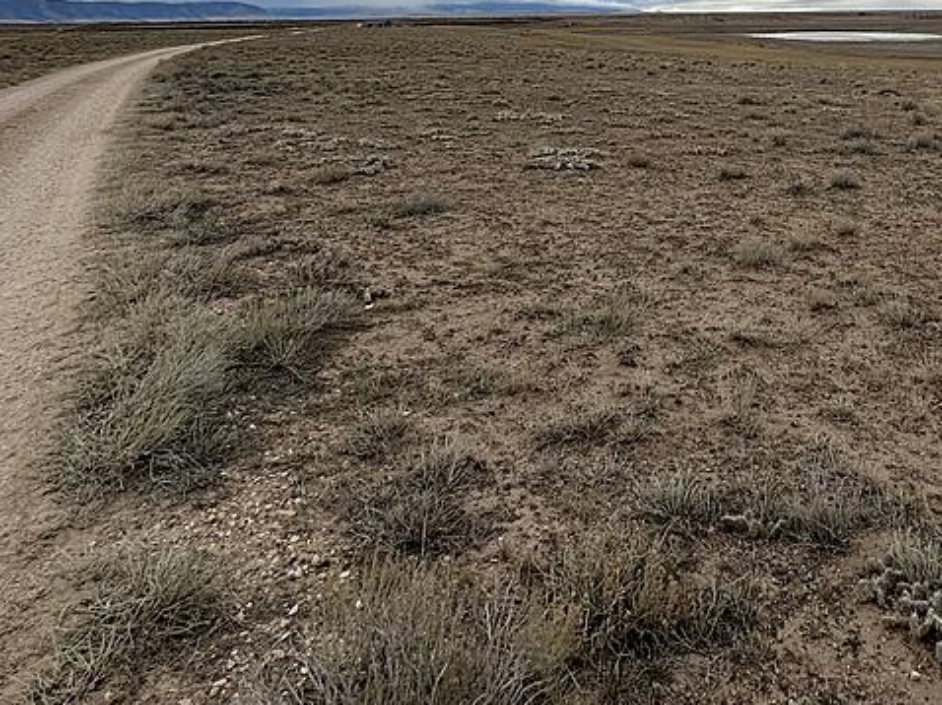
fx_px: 816
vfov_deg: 40.0
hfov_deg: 57.0
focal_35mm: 30
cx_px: 707
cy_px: -28
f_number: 2.2
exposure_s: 1/855
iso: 40
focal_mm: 2.22
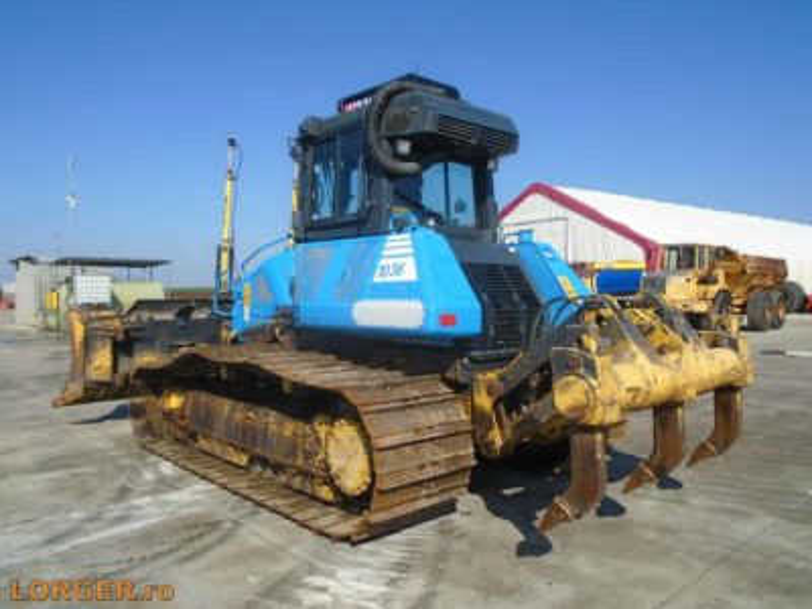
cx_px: 406
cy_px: 304
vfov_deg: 53.1
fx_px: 610
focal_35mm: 26
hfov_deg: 67.3
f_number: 8
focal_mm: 4.6
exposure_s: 1/250
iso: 100
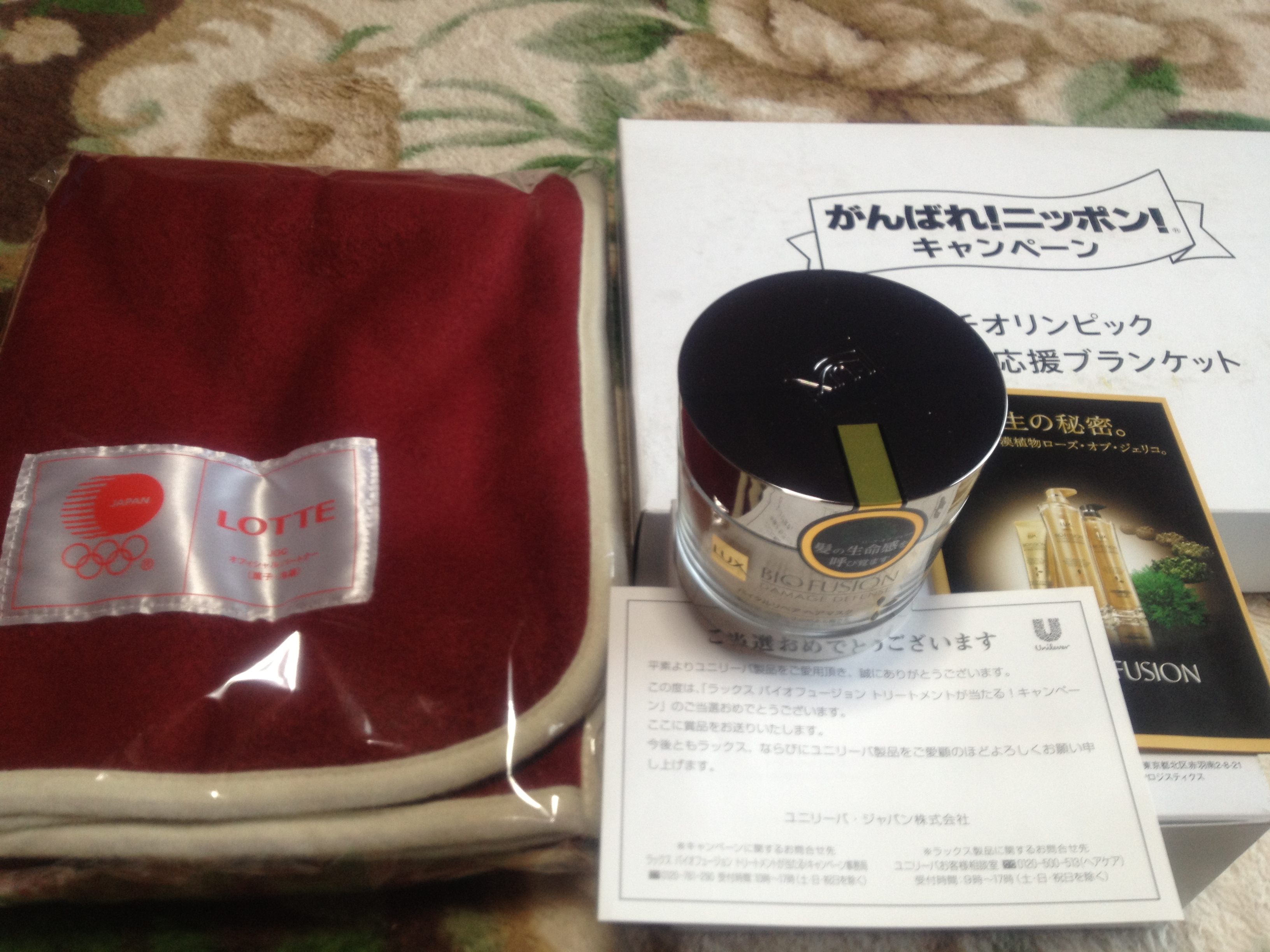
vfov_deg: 40.7
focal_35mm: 35
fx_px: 1284
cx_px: 635
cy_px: 476
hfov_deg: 52.6
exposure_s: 1/24
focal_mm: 4.28
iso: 64
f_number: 2.4
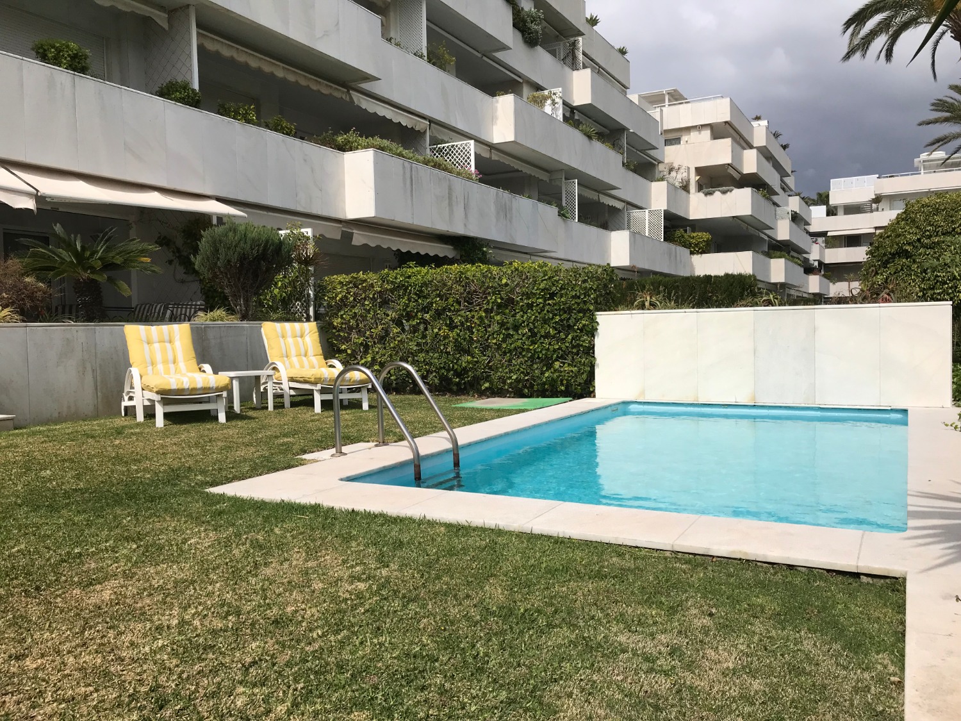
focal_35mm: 28
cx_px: 480
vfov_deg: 49.7
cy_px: 360
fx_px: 777
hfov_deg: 63.4
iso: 20
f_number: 1.8
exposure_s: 1/4808
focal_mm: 3.99
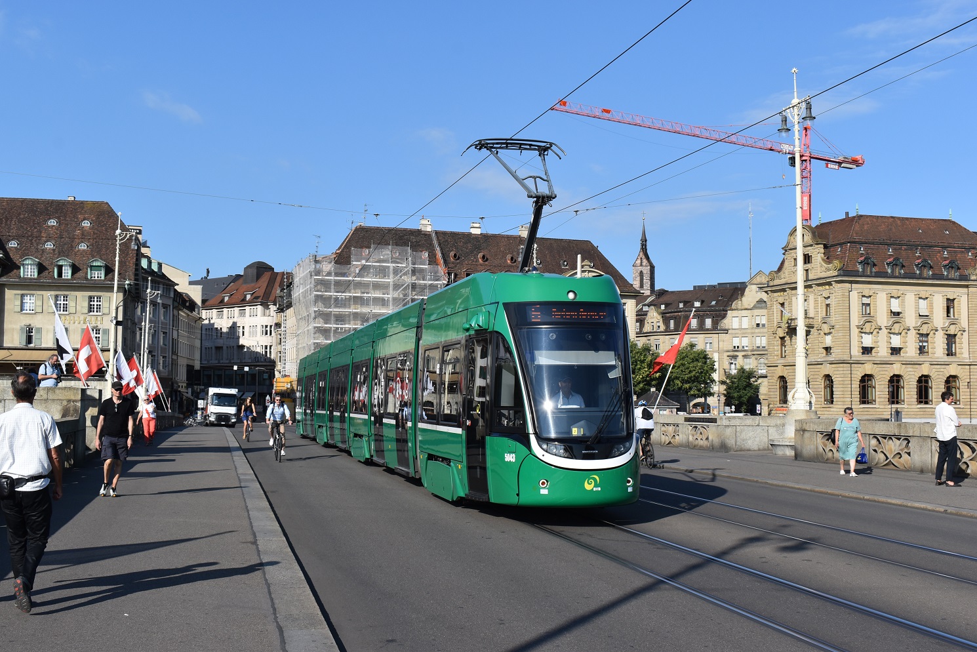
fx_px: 1181
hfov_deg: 45.0
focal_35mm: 44
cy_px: 326
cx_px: 488
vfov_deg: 30.9
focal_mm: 29
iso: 200
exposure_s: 1/400
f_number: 10
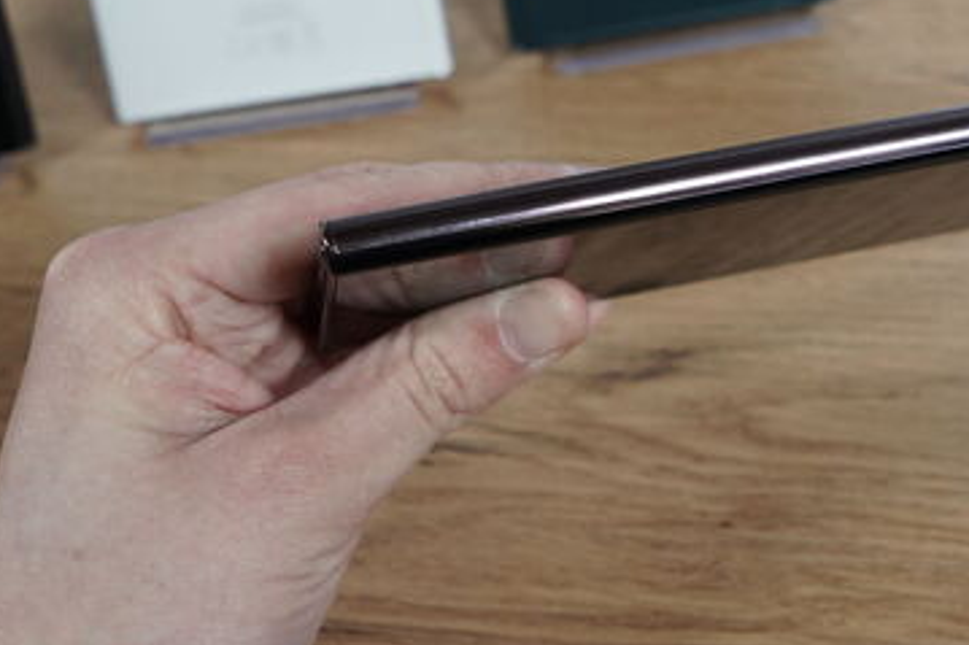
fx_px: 2394
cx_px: 723
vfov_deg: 15.3
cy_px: 185
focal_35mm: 89
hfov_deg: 22.7
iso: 2500
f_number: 7.1
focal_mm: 52
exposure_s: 1/160
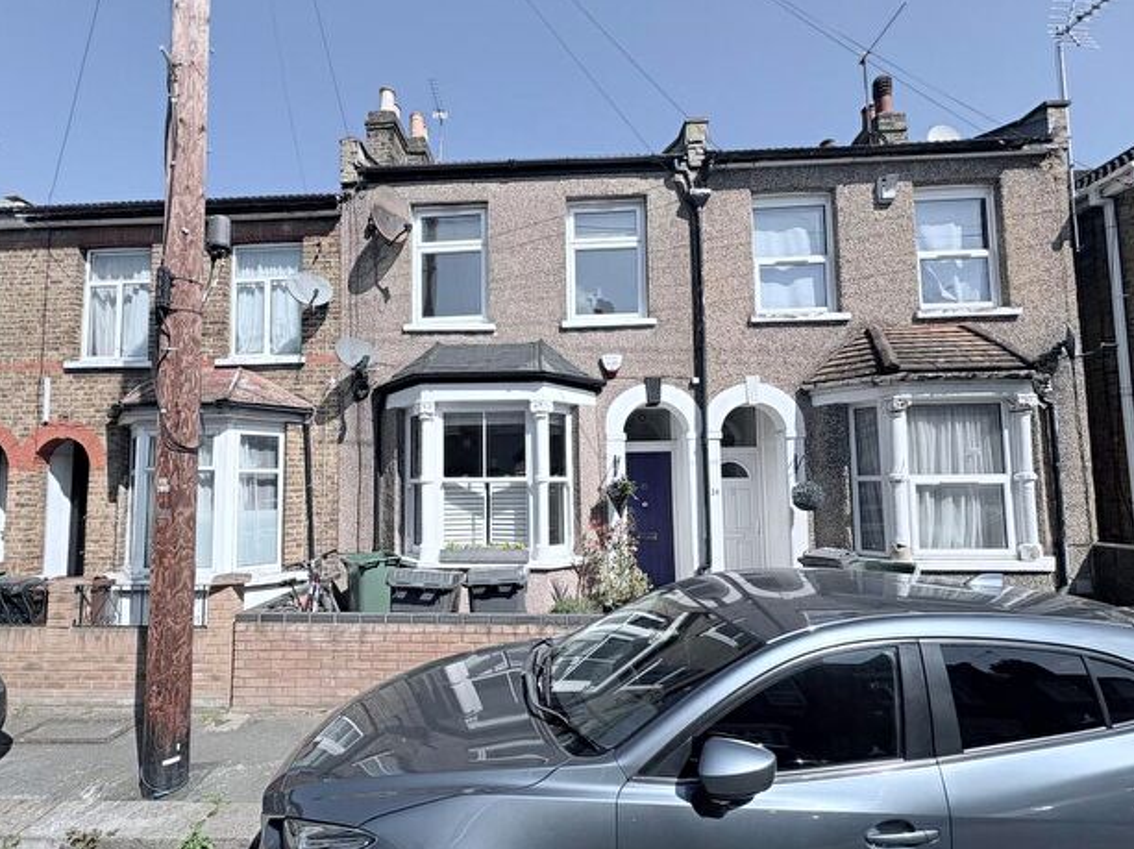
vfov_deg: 78.0
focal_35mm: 16
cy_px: 449
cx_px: 524
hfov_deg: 94.4
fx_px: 524
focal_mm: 2.22
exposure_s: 1/2770
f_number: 2.2
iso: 50
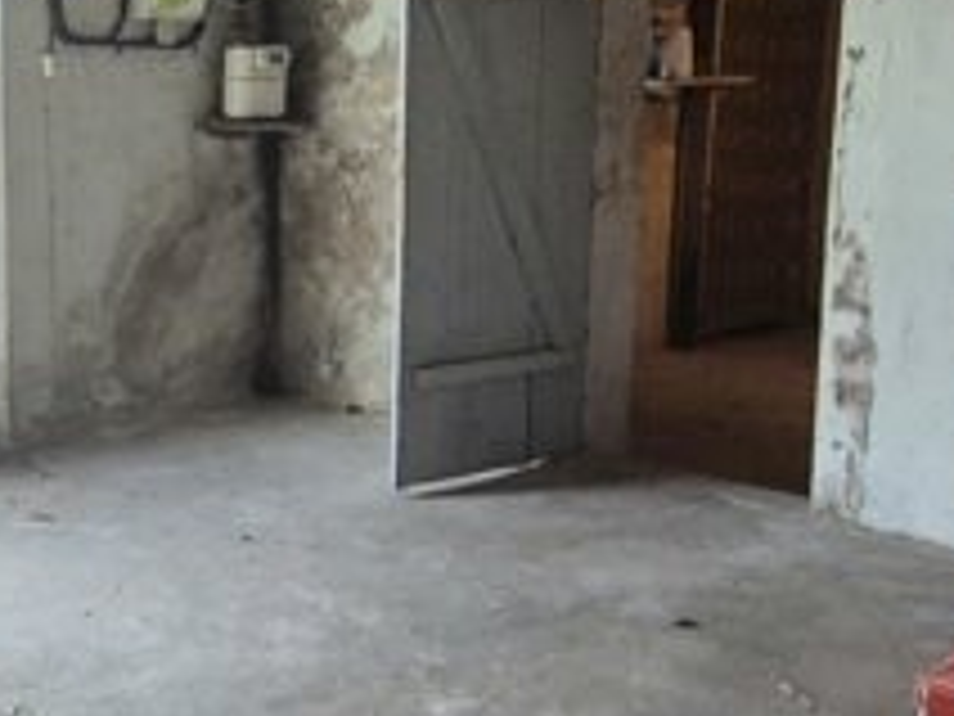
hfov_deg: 35.4
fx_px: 1350
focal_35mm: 49
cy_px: 347
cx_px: 14
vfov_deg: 29.7
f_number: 2.2
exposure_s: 1/100
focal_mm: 2.2
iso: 500
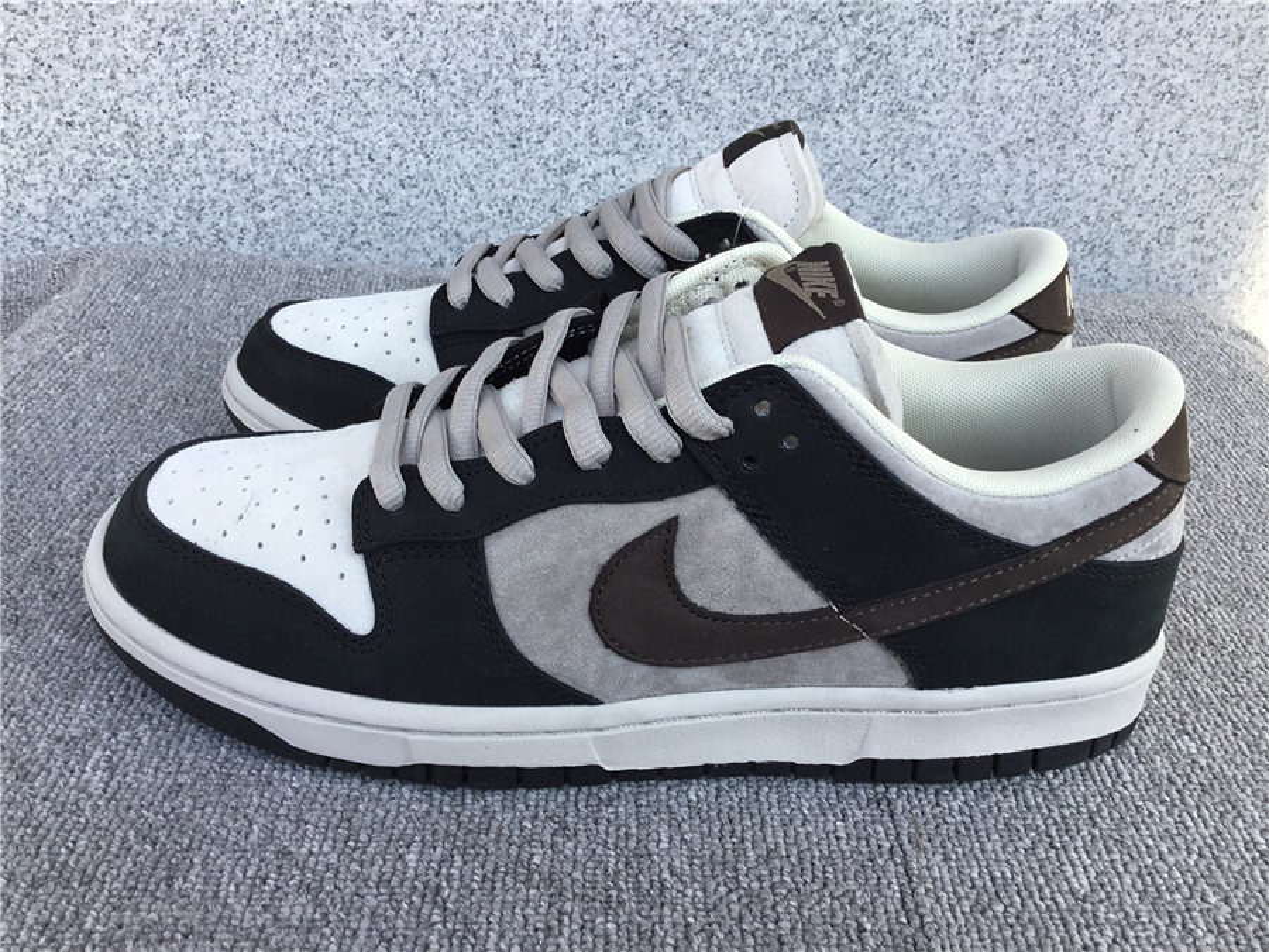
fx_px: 1136
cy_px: 476
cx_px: 634
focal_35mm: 31
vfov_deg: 45.4
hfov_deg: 58.4
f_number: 2.4
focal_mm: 3.3
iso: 25
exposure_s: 1/356
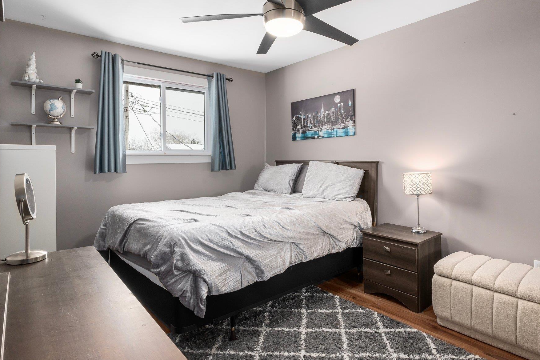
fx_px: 315
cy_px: 168
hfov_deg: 81.1
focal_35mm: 21
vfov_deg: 59.4
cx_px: 287
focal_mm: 12
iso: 320
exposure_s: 1/13
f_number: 10
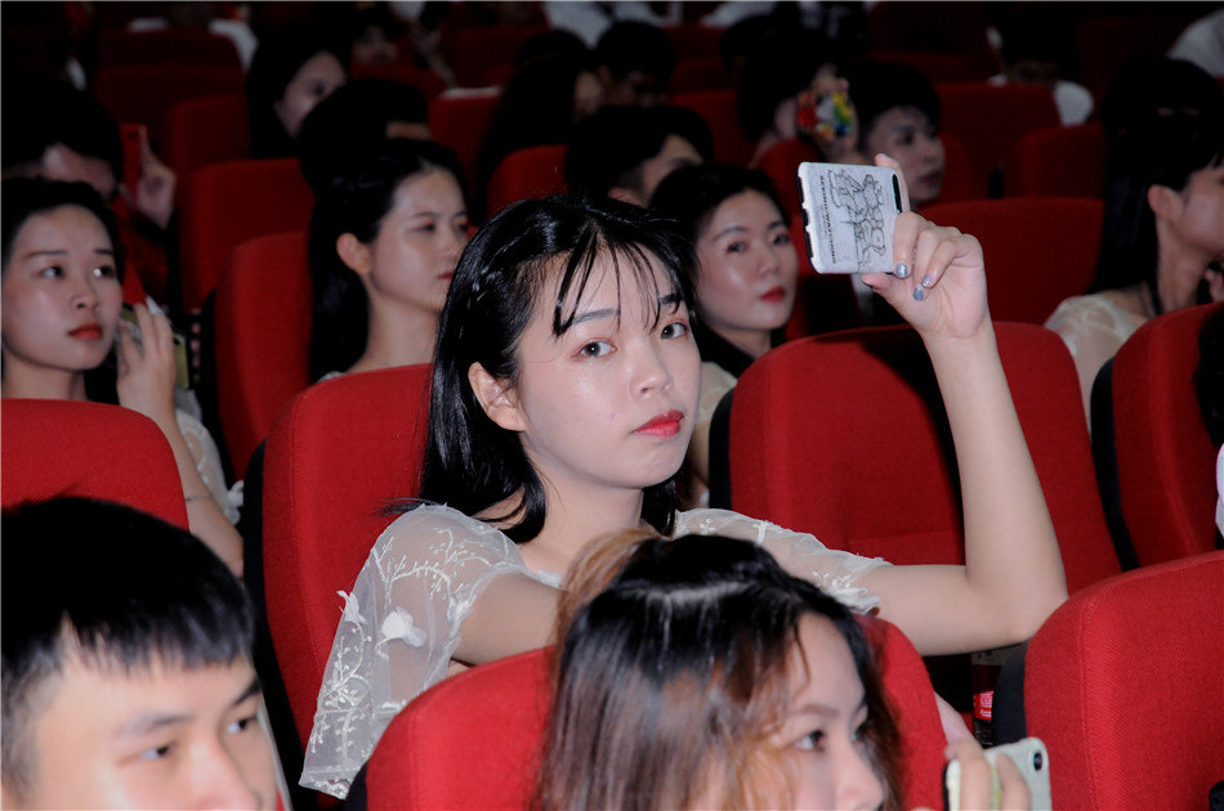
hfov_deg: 16.1
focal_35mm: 128
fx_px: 4328
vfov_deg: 10.7
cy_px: 406
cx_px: 612
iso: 800
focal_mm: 85
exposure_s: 1/60
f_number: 6.3
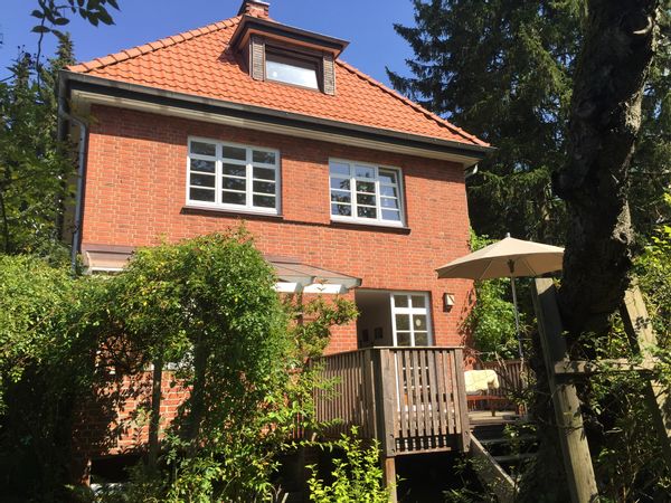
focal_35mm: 29
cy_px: 252
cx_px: 336
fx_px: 562
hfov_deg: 61.7
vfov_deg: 48.2
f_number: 2.2
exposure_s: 1/1014
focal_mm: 4.15
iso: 32
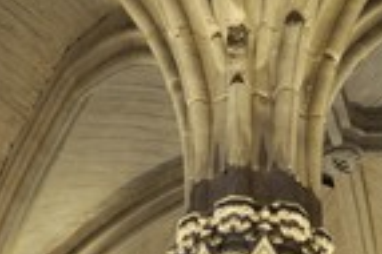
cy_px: 305
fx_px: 1092
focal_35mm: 103
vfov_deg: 12.9
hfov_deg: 19.5
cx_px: 339
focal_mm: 35
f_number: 14
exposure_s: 5
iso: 200
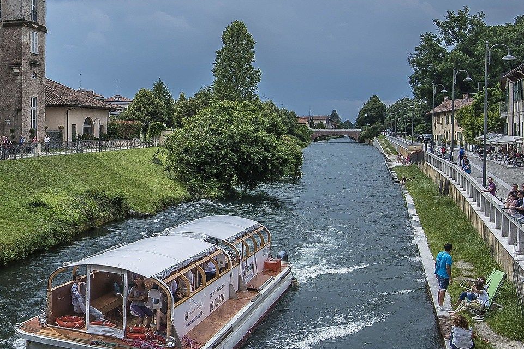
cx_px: -1
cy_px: 175
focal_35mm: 40
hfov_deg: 42.0
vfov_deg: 33.4
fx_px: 582
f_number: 8
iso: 250
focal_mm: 16
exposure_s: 1/500
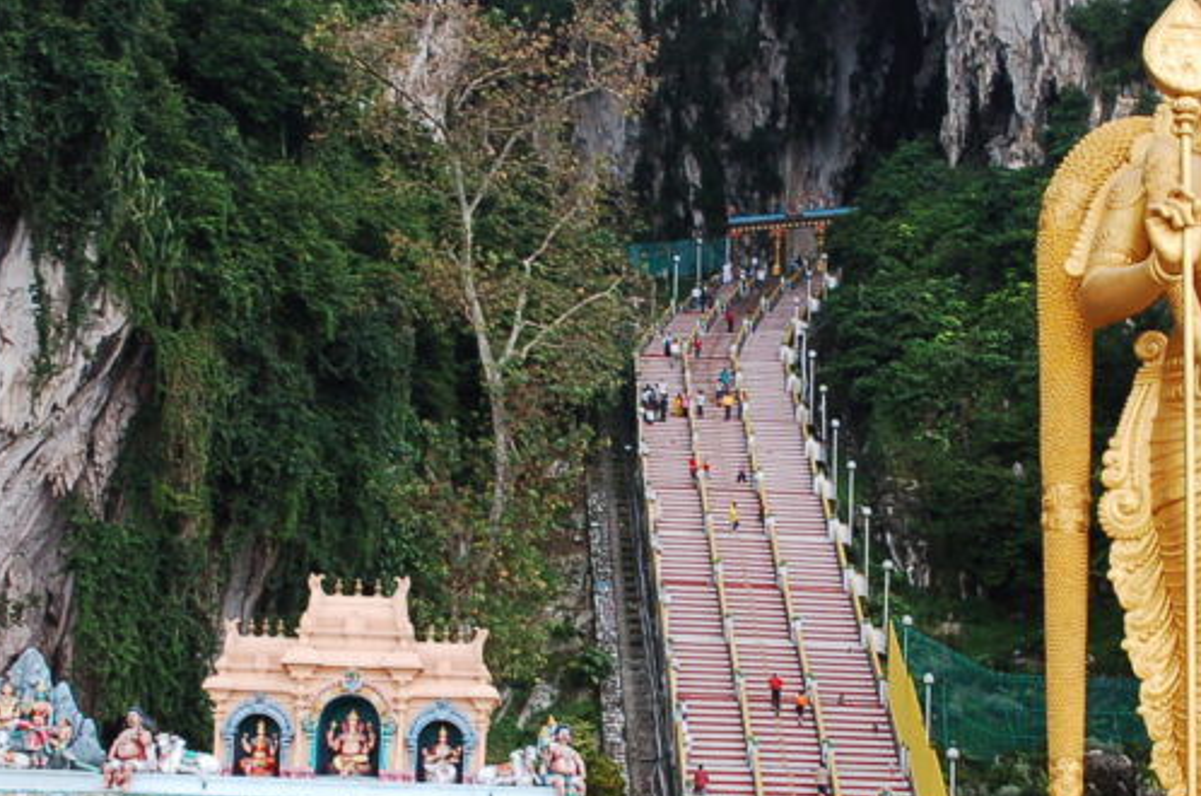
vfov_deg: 18.3
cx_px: 663
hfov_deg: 27.4
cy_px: 566
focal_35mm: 74
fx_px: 2464
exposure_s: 1/25
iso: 400
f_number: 8
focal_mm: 24
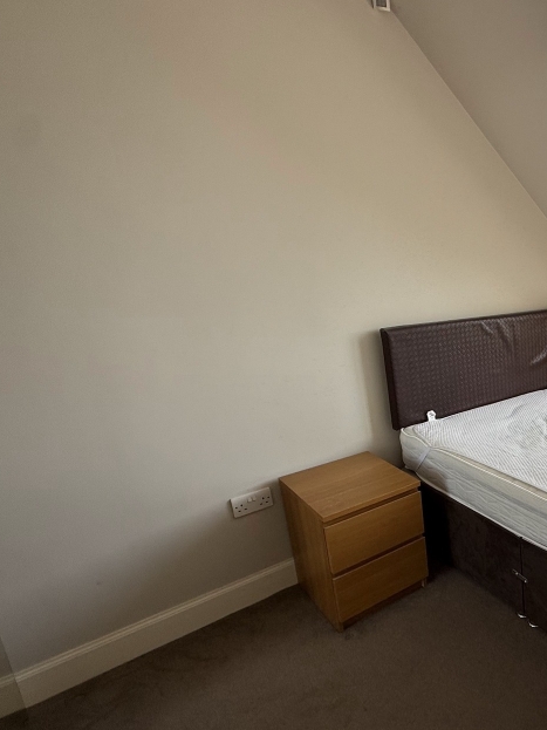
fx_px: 485
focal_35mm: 23
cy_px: 396
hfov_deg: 47.4
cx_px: 563
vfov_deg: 73.8
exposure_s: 1/249
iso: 50
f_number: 2.2
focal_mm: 2.22
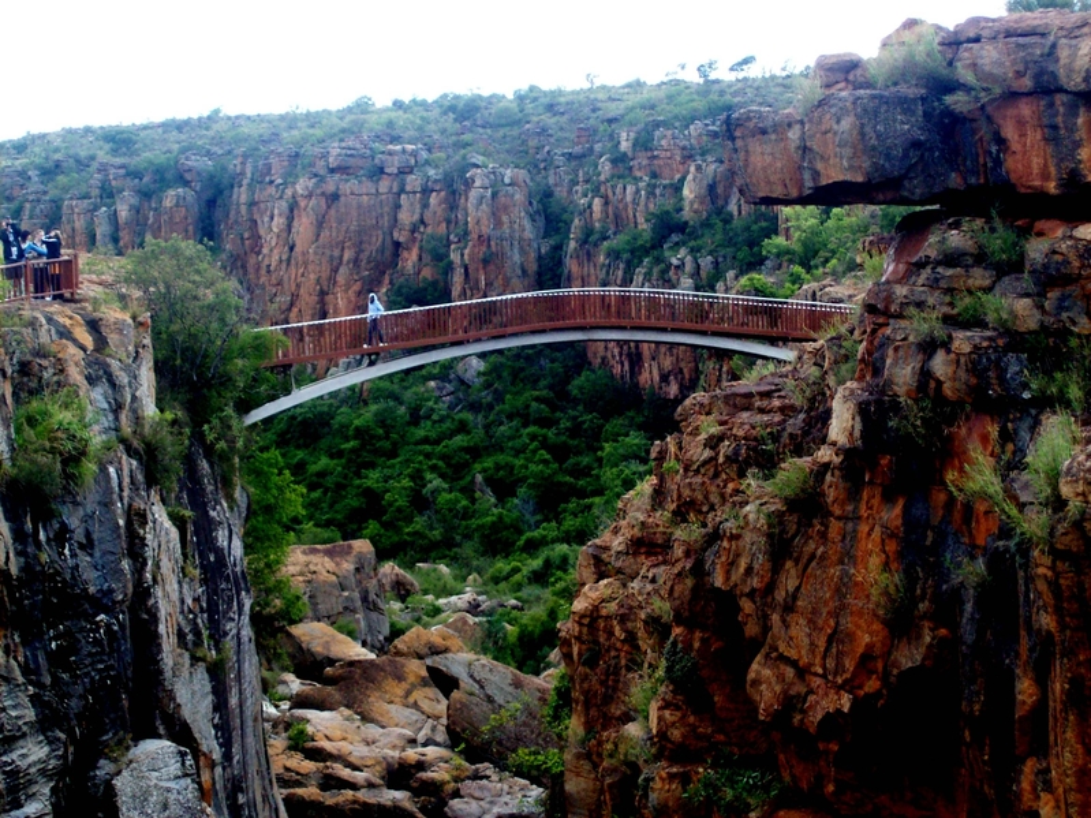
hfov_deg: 22.5
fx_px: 2742
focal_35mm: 87
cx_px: 546
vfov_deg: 17.0
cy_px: 409
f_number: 4.3
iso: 160
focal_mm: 14.3
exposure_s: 1/78.8
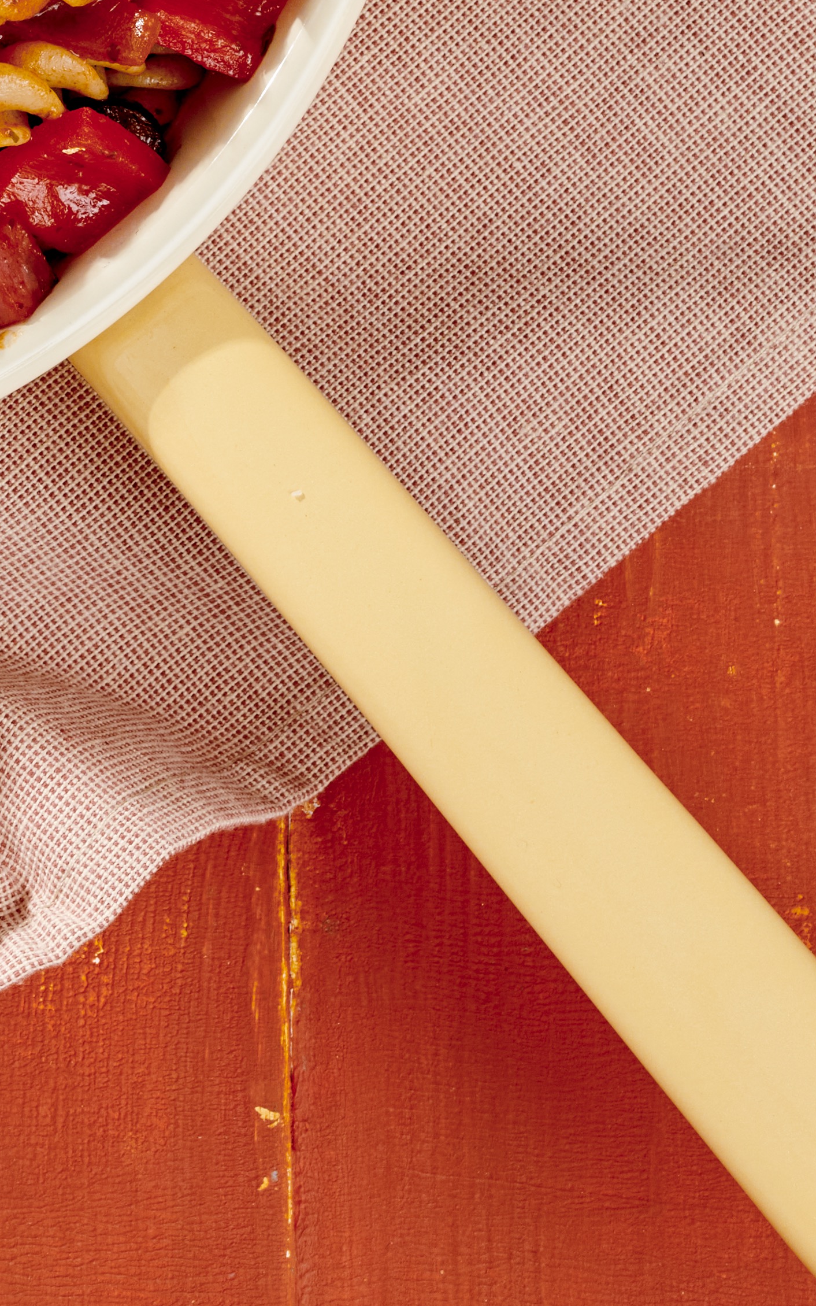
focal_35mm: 181
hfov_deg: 7.1
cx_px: -534
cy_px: -53
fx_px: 6440
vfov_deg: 11.4
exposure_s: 1/125
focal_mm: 50
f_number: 11
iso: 64
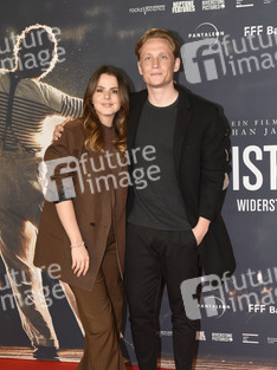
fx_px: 631
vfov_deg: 32.6
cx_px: 134
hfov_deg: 24.8
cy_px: 233
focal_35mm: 59
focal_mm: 48
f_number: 6.3
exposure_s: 1/125
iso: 2000
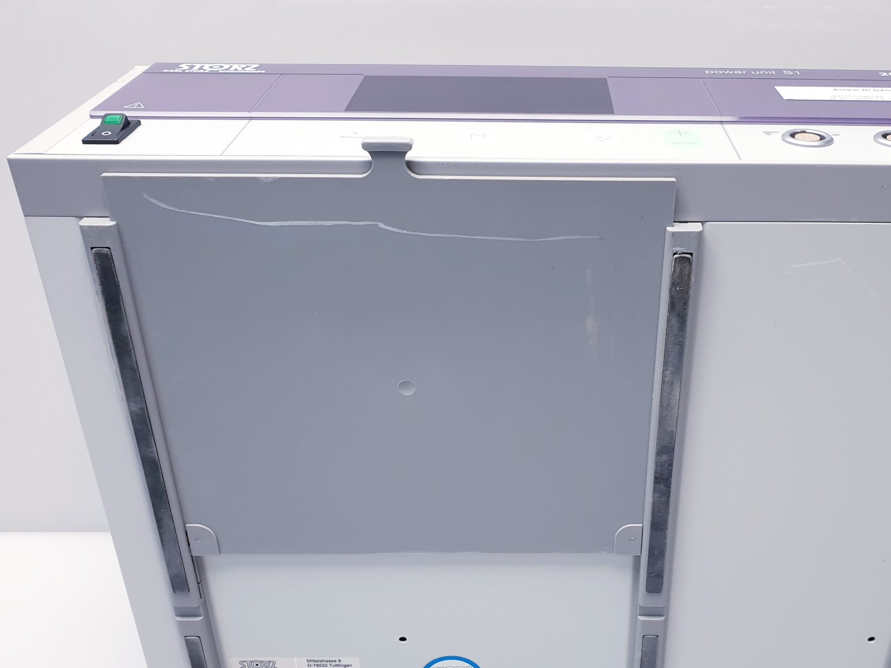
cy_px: 441
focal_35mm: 38
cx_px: 551
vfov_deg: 37.3
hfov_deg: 48.6
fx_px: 978
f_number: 2.4
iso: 80
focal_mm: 4.3
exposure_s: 1/100
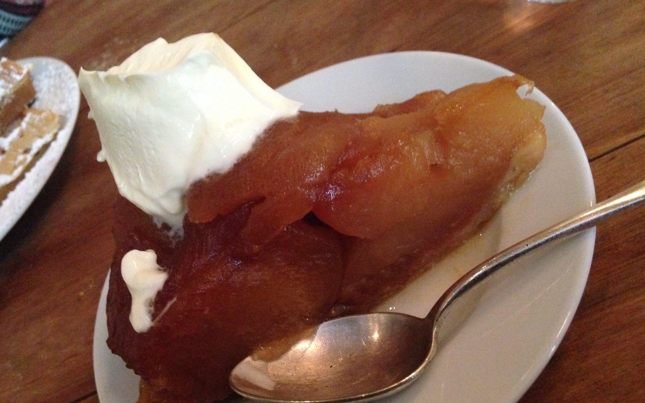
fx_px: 633
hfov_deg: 54.0
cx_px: 317
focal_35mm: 36
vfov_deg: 35.2
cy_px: 236
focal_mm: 4.12
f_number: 2.4
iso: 800
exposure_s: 1/15
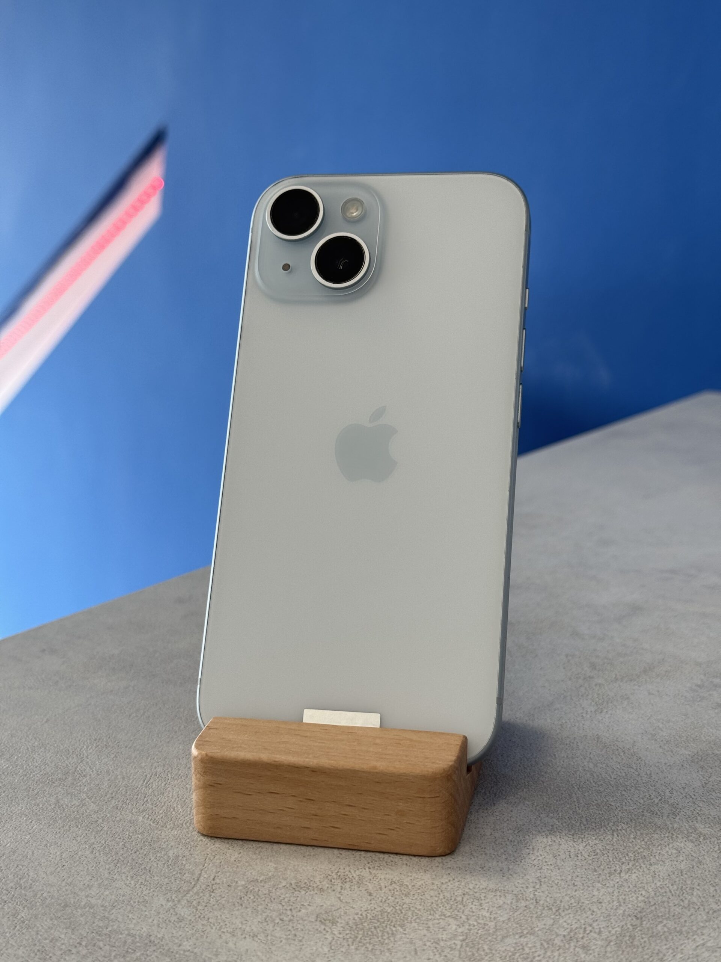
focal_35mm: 48
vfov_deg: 39.7
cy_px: 481
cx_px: 360
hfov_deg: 30.3
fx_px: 1333
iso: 50
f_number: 1.78
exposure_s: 1/121
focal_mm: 6.76
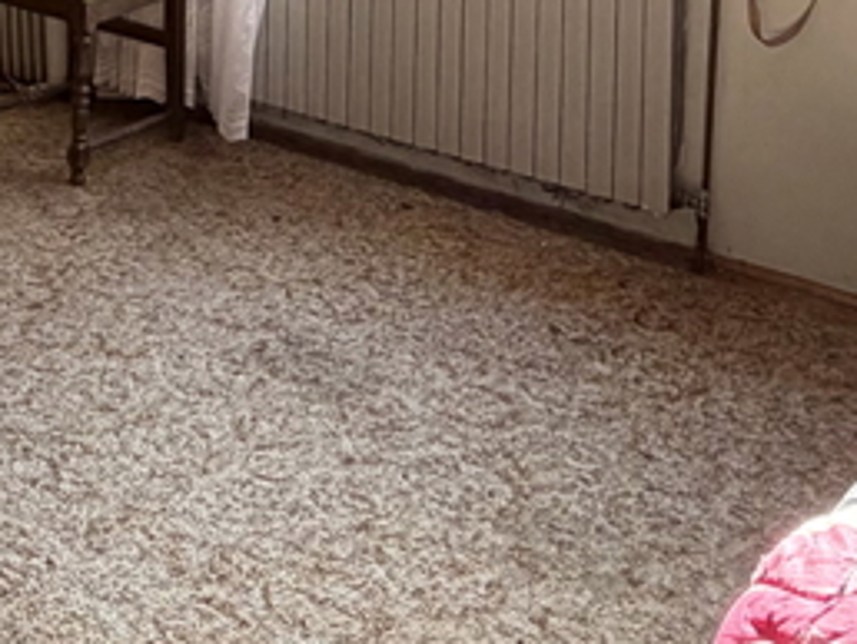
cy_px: -372
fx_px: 1611
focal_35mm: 65
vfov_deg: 19.2
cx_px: 0
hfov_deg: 28.0
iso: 80
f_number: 2.2
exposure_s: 1/121
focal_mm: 2.22
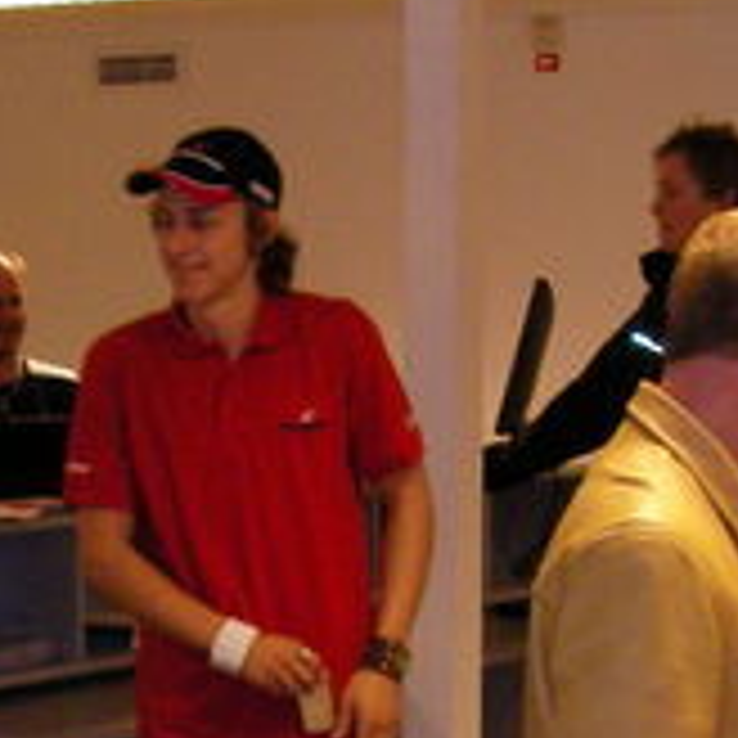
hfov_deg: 12.3
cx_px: 63
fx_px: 3401
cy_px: 720
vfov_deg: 12.3
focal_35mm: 141
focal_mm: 6.3
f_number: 3.5
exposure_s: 1/30
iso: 253
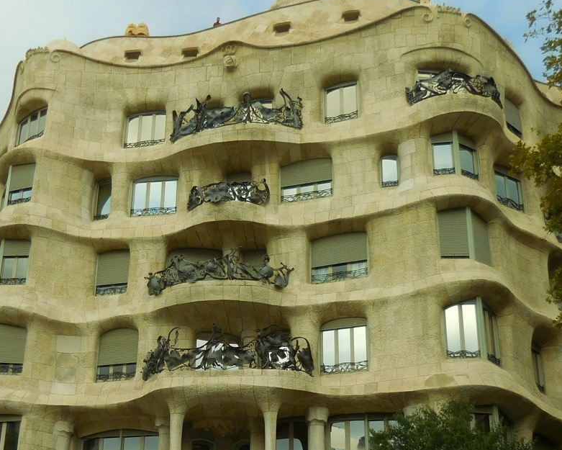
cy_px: 348
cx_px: 213
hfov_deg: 40.9
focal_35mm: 45
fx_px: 749
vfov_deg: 32.7
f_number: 3.3
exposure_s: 1/1600
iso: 125
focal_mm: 4.5
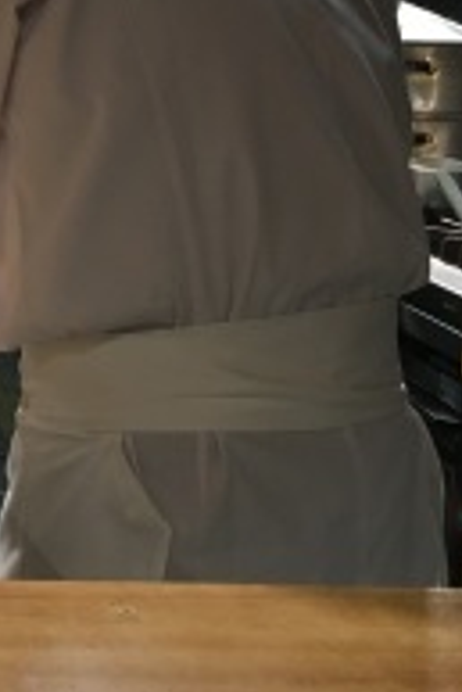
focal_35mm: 78
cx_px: -165
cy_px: 181
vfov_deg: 25.7
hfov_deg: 16.4
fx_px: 1499
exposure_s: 1/30
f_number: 2.2
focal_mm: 4.15
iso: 100
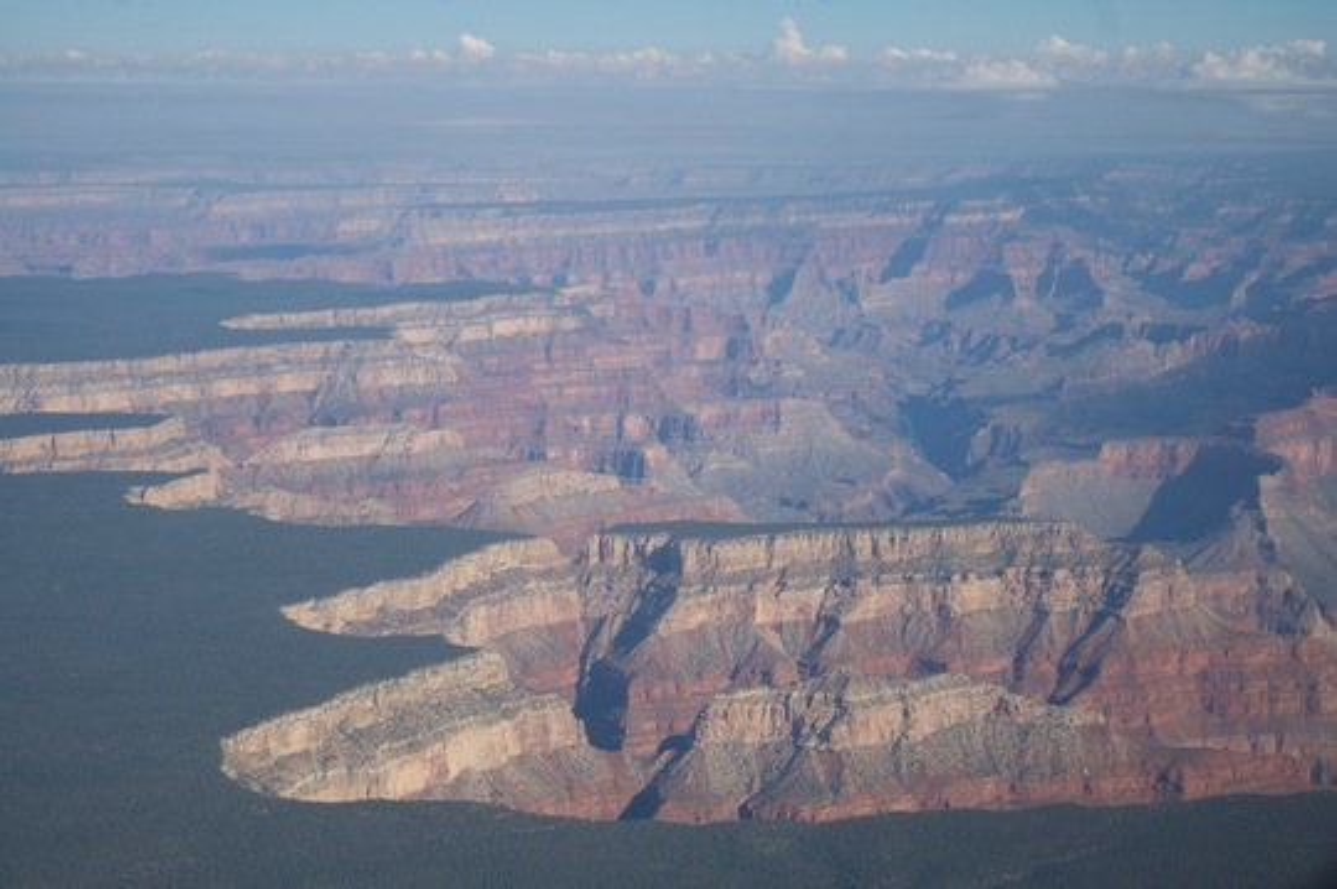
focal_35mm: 68
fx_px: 2505
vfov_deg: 20.1
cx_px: 668
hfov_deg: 29.9
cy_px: 444
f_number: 5.3
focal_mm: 45
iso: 200
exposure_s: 1/1000
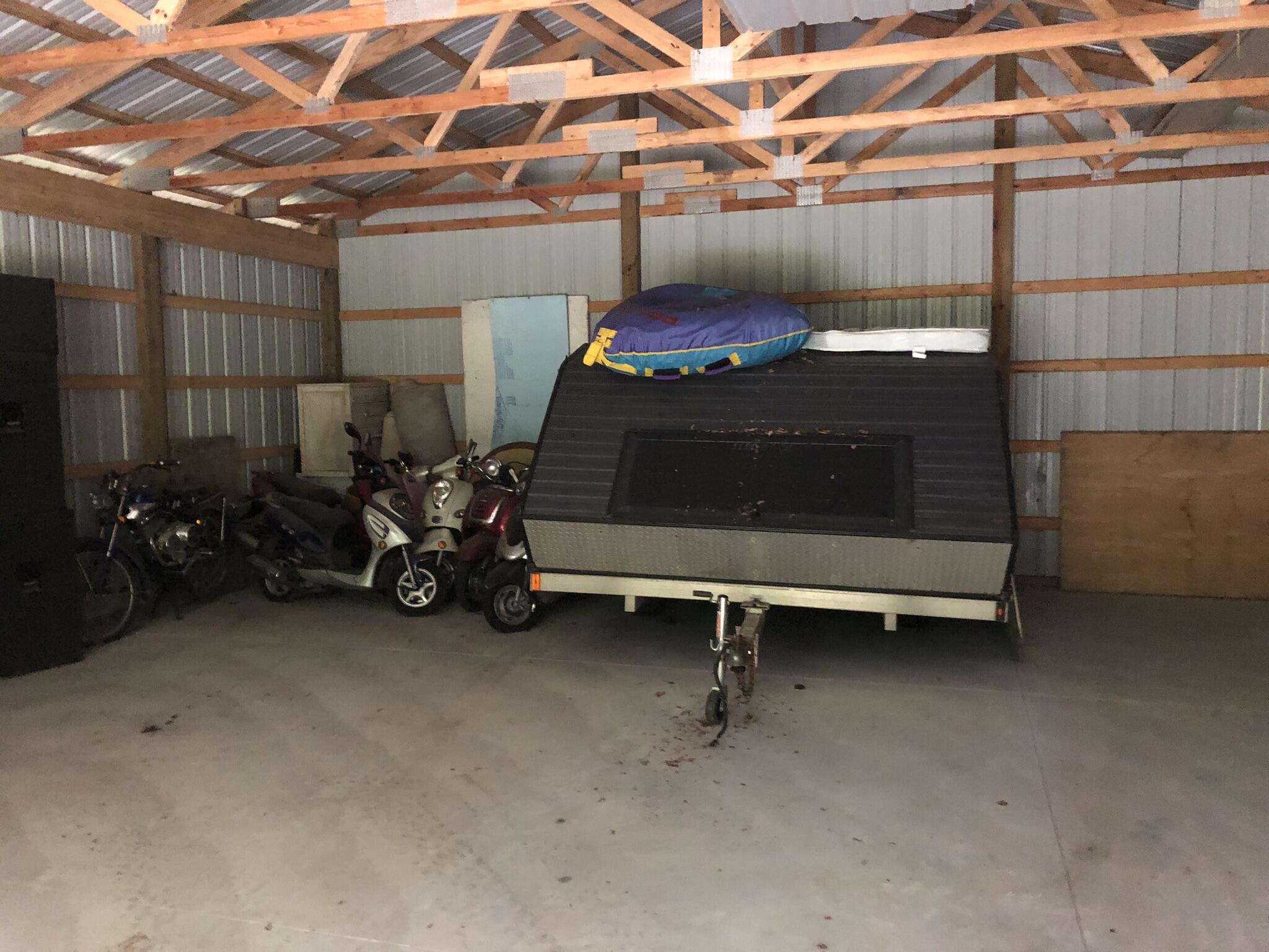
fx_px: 1026
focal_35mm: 28
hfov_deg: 63.4
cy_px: 476
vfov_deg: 49.7
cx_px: 634
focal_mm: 3.99
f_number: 1.8
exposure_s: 1/4
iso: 125
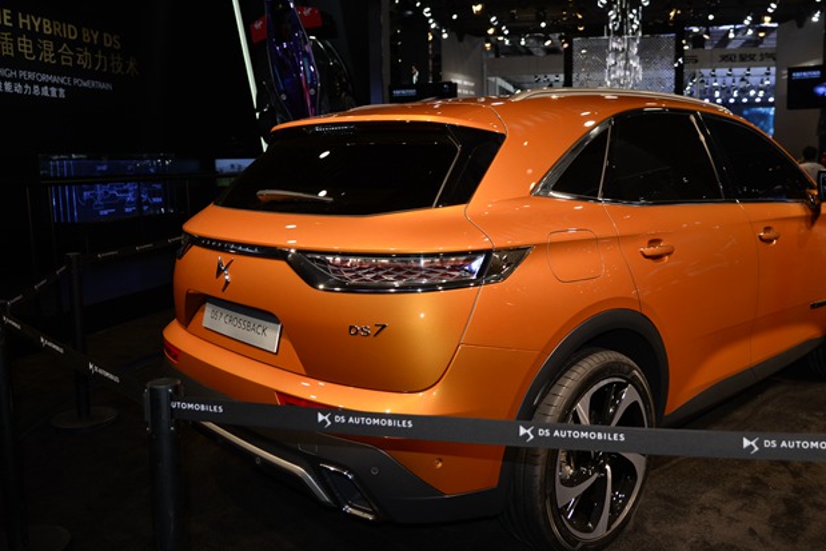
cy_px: 267
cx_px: 467
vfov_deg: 42.3
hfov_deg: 60.1
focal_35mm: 31
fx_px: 711
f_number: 4
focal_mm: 24
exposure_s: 1/80
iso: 800
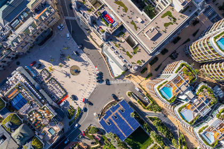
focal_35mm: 22
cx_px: 112
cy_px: 74
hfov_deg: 78.6
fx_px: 137
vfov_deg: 57.2
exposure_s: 1/1250
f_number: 2.8
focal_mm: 8.4
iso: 100
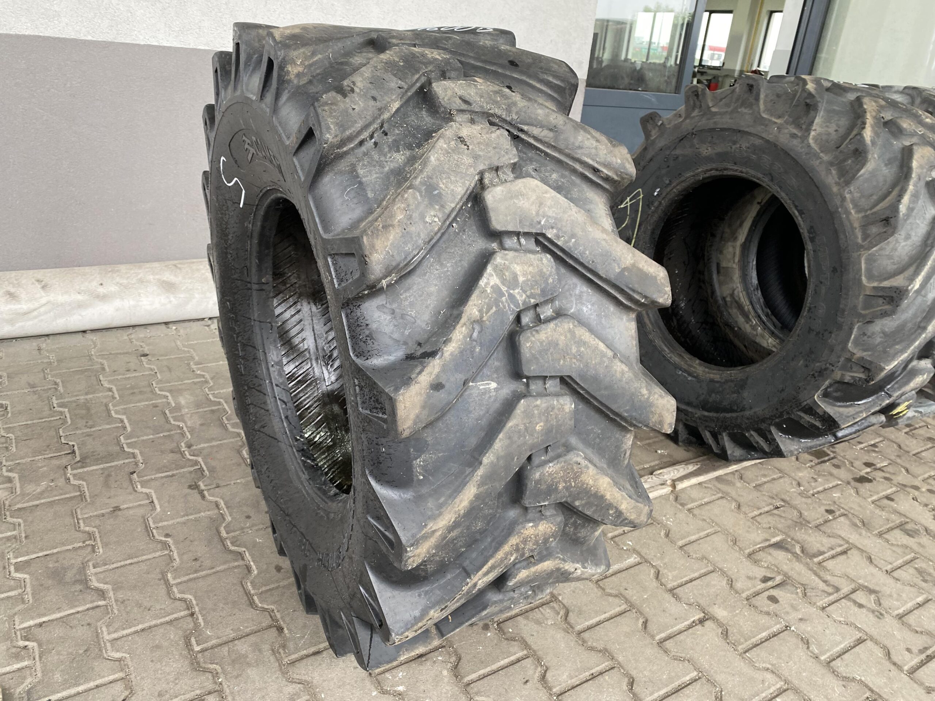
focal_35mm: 26
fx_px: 702
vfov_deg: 53.1
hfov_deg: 67.3
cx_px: 468
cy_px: 350
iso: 125
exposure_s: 1/100
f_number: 1.8
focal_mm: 4.25
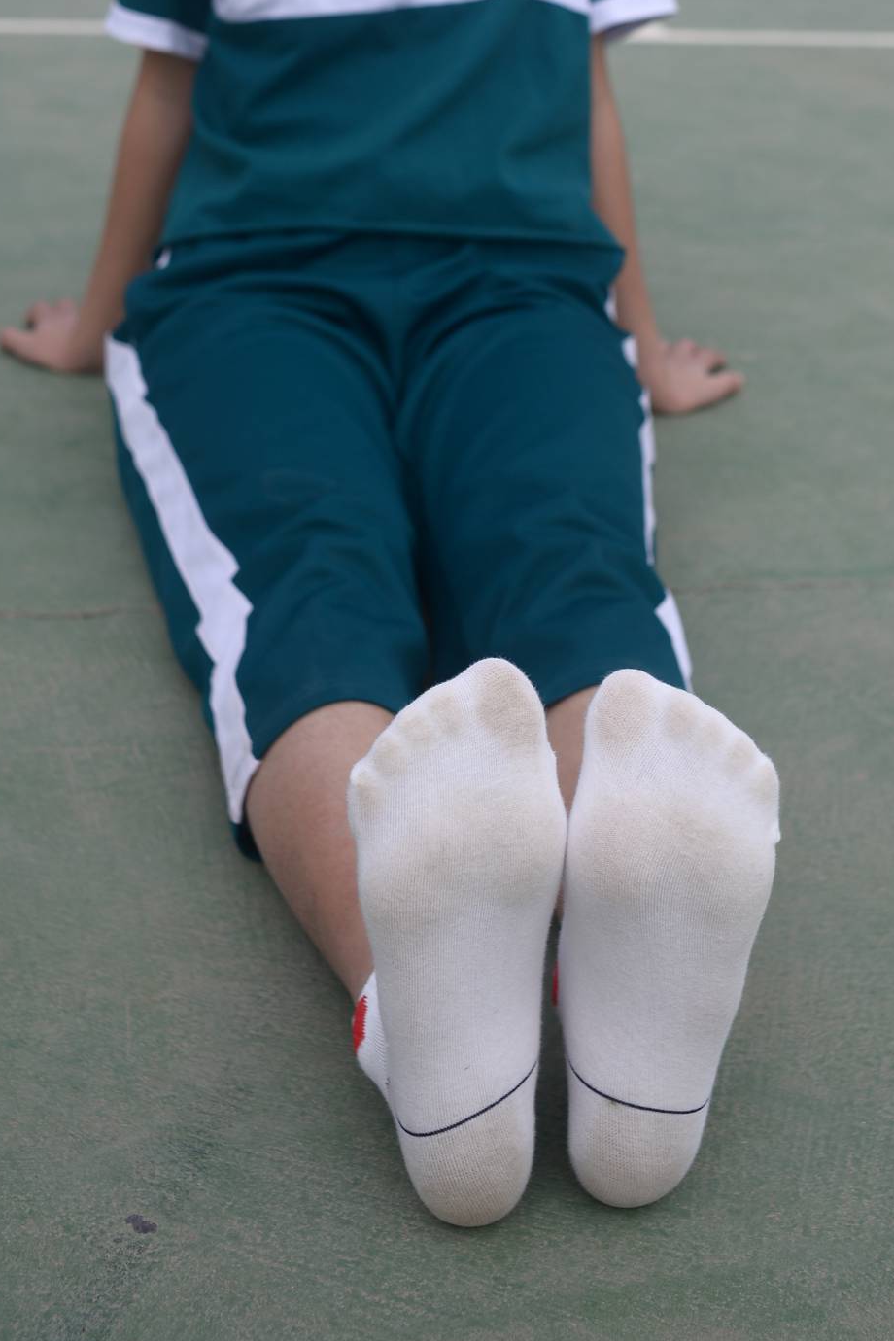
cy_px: 264
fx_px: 2123
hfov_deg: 23.7
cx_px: 545
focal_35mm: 57
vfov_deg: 34.0
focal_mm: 35
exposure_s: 1/1000
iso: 160
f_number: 5.6
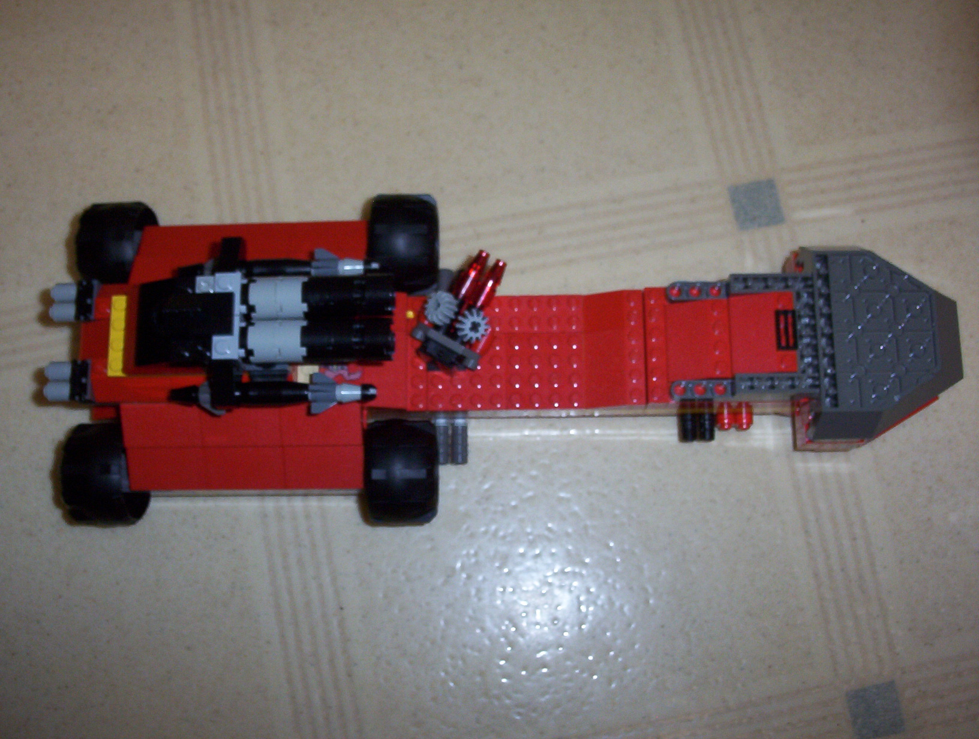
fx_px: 1106
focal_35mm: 39
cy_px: 370
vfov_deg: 37.0
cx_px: 490
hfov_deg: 47.8
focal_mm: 6
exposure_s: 1/30
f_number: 4.5
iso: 140
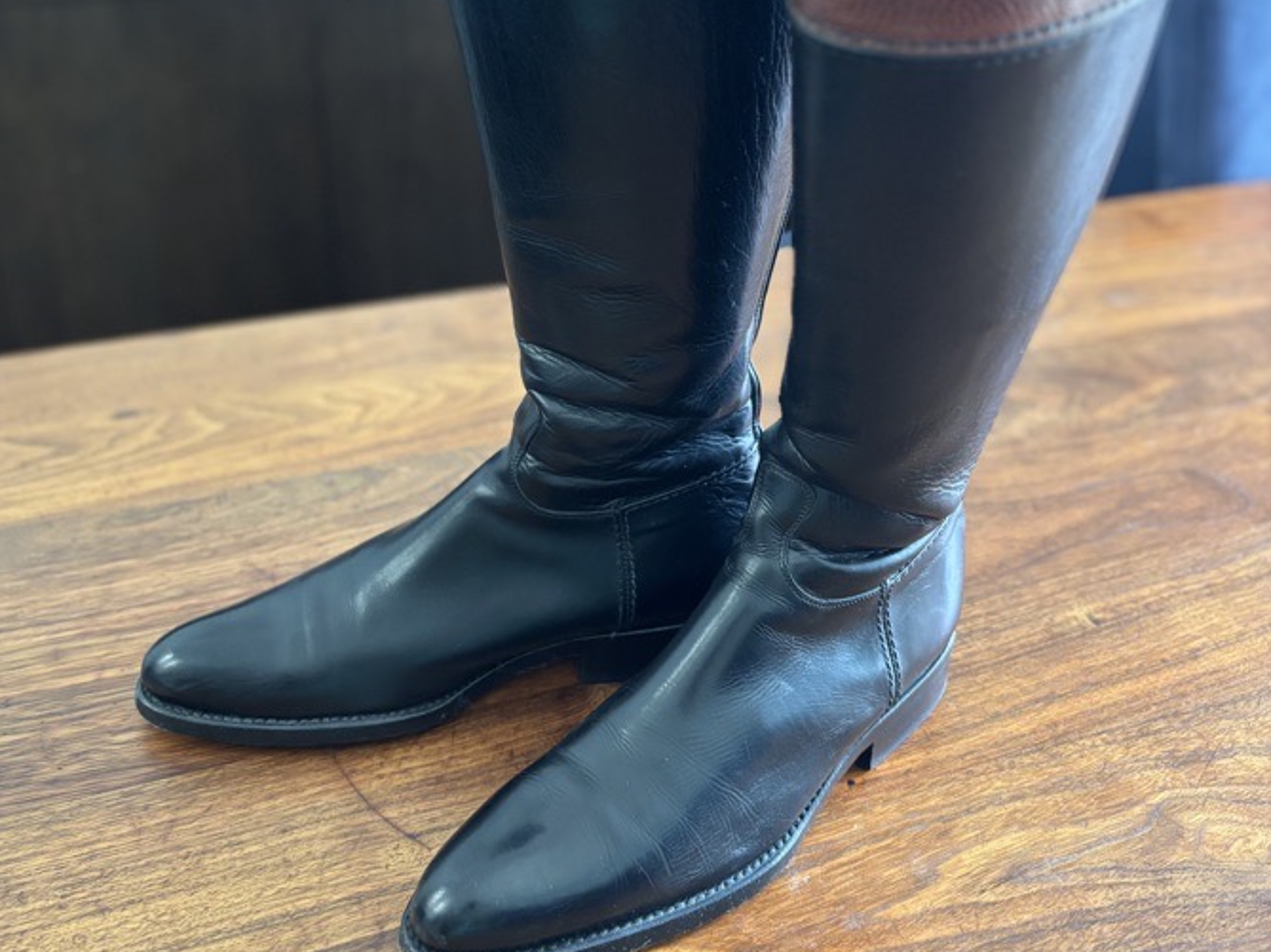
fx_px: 1284
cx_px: 634
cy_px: 268
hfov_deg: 52.7
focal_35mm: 35
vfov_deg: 39.8
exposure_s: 1/60
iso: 400
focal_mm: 5.96
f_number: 1.6
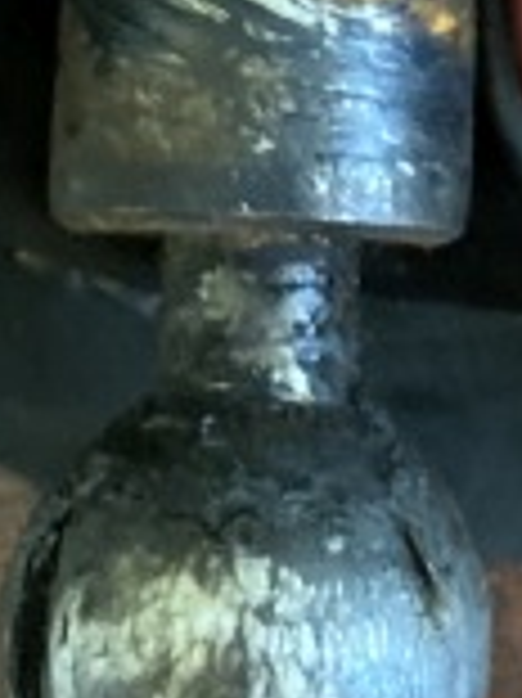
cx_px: 418
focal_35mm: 168
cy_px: -599
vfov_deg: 10.9
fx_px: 3383
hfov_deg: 8.8
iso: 640
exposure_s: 1/30
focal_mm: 4.25
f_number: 1.8
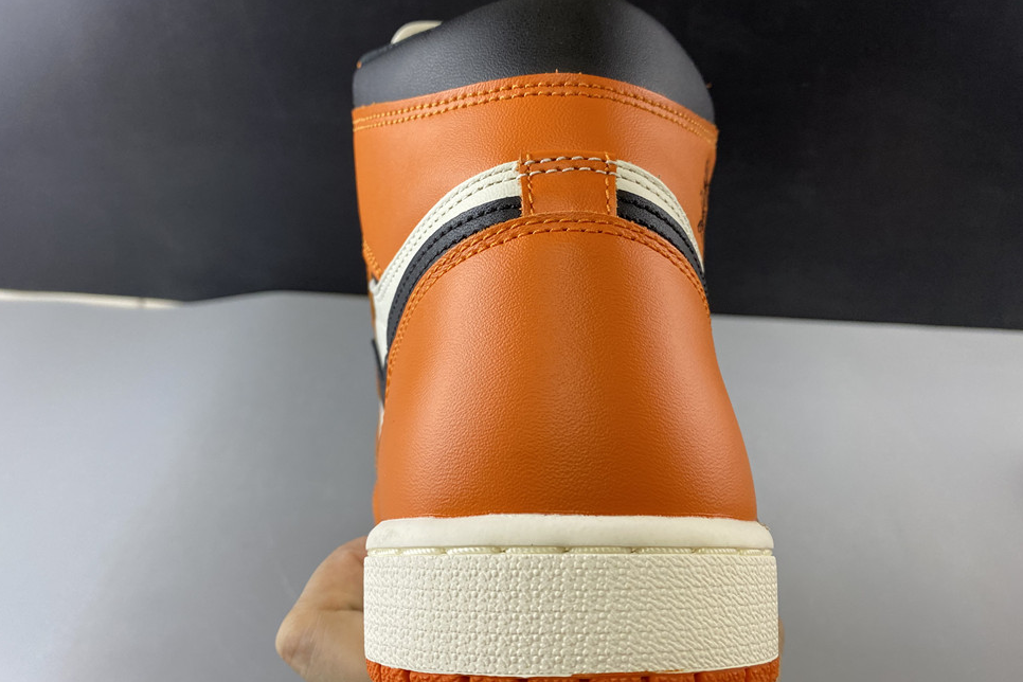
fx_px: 796
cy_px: 343
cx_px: 507
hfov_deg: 65.5
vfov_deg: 46.4
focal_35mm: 28
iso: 100
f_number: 1.8
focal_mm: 4.25
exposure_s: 1/100
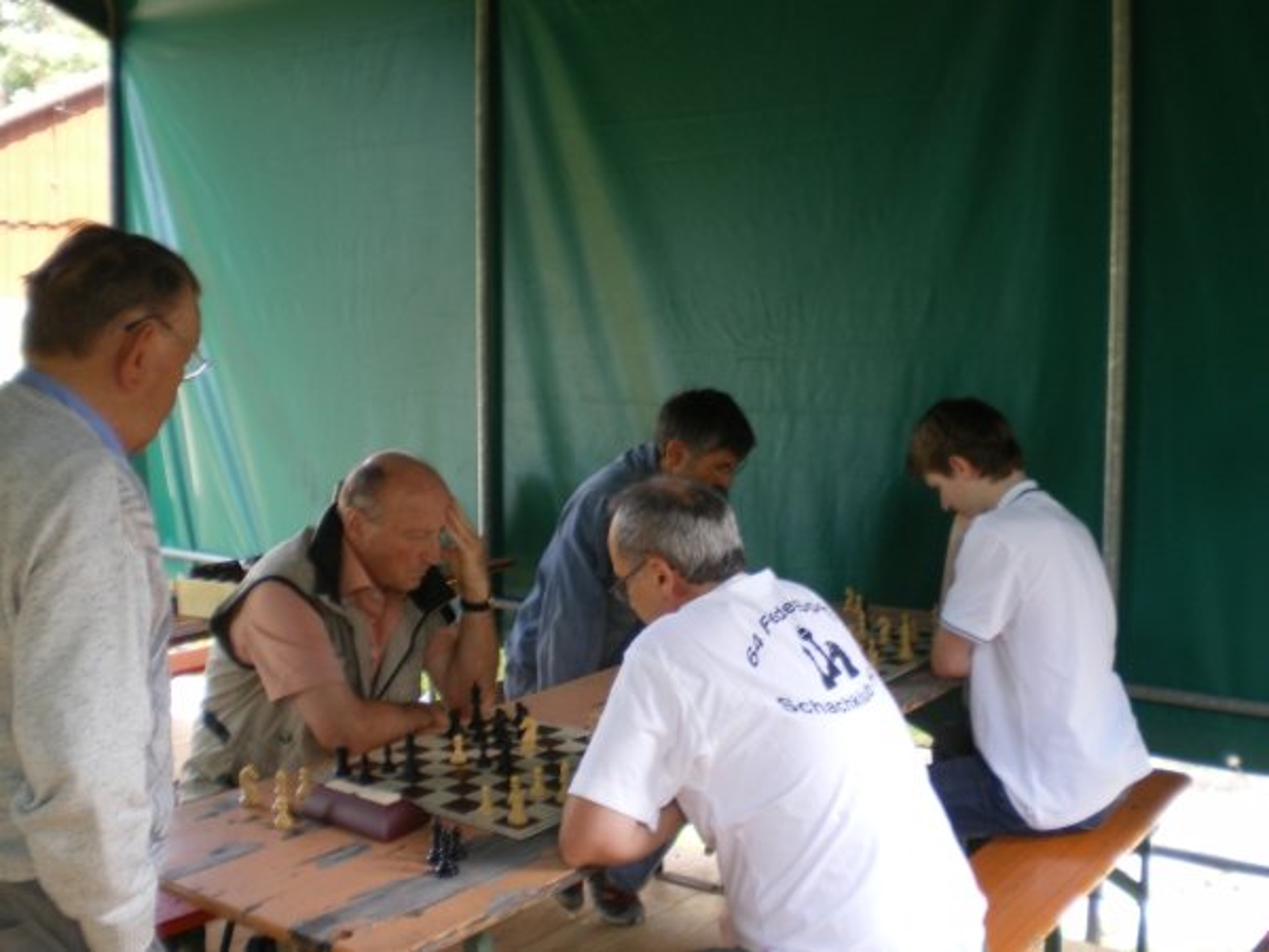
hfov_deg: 49.0
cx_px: 634
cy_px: 476
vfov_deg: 37.7
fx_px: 1393
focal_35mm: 38
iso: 80
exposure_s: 1/30
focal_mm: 6.3
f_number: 3.1
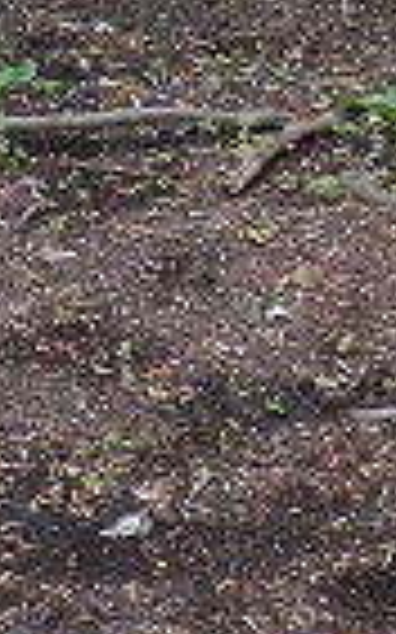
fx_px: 2593
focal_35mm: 150
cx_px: -378
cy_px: -396
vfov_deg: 13.0
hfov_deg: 8.3
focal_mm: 4.5
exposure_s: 1/30
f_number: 3
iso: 160
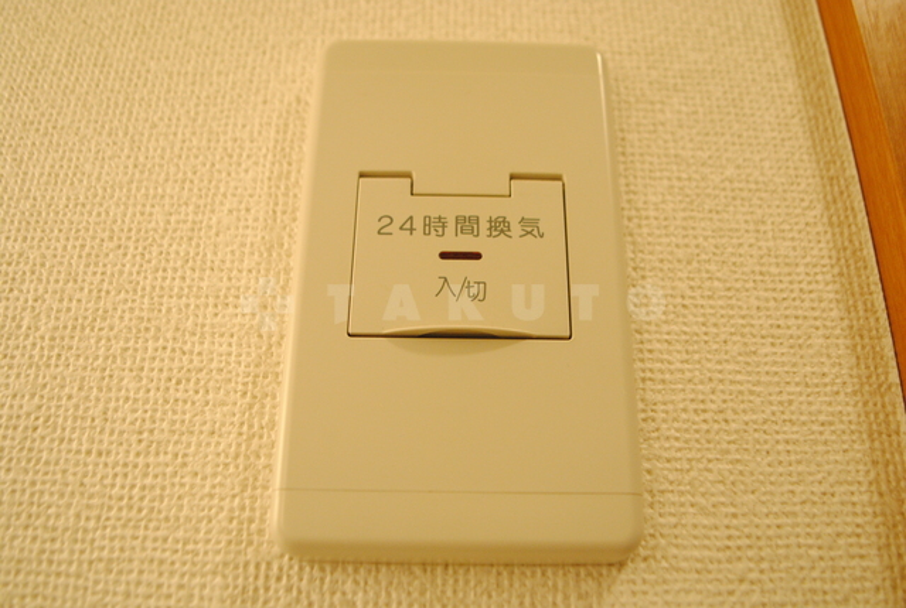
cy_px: 304
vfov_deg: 34.4
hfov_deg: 49.4
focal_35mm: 39
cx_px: 453
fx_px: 984
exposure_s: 1/80
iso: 800
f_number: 4.2
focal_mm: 26
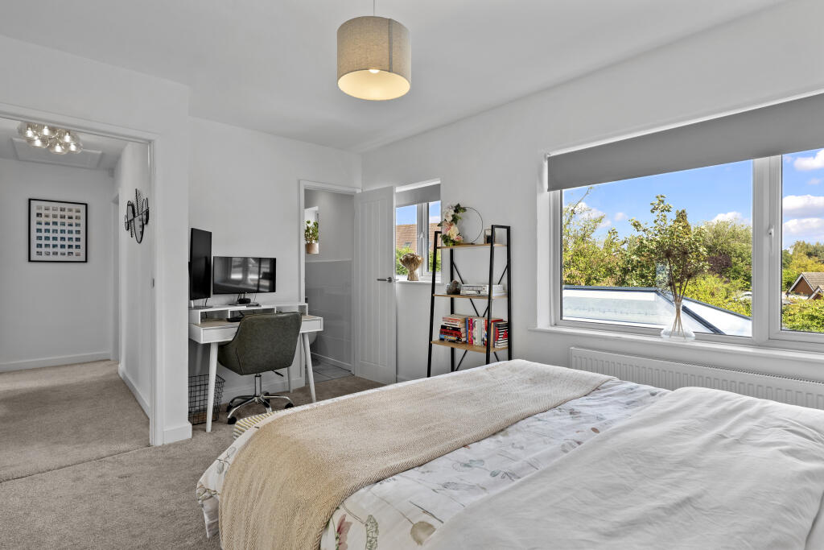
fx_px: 412
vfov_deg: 67.4
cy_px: 275
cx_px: 412
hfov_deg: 90.0
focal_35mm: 18
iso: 400
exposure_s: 1/25
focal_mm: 17
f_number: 8
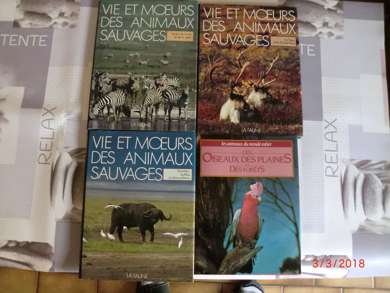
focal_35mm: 35
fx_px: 394
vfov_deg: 40.7
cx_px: 195
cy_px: 146
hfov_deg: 52.6
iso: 800
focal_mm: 6.3
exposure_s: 1/60
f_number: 3.1
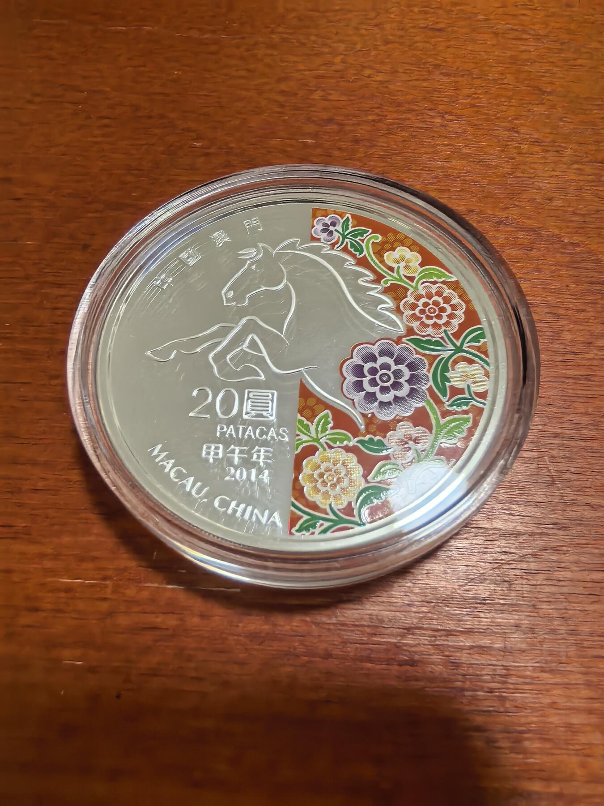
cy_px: 403
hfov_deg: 56.8
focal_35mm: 24
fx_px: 558
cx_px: 302
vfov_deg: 71.6
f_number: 2.2
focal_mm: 1.68
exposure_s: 1/33.3
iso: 250
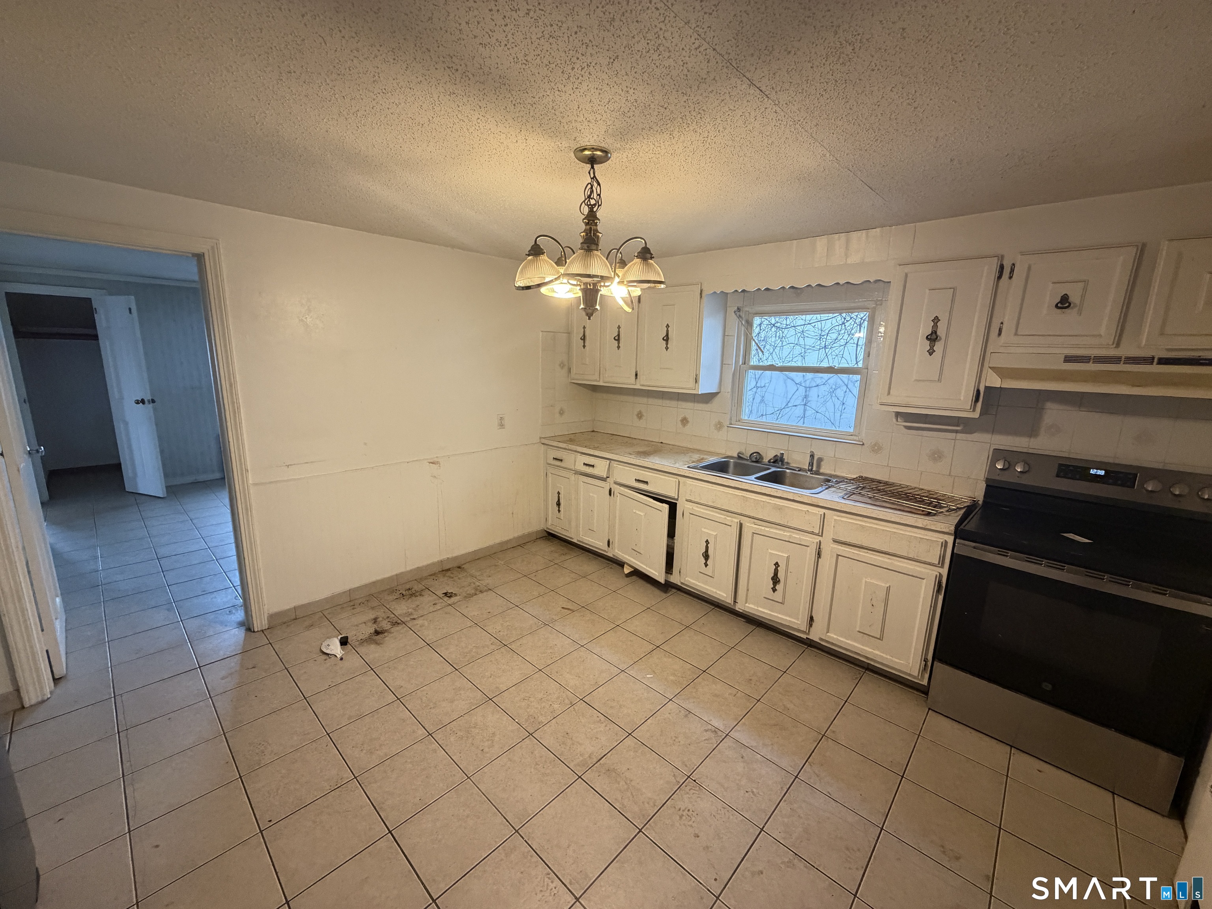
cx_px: 606
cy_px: 454
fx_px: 490
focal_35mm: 14
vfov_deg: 85.7
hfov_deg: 102.1
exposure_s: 1/60
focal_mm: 2.22
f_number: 2.2
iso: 400
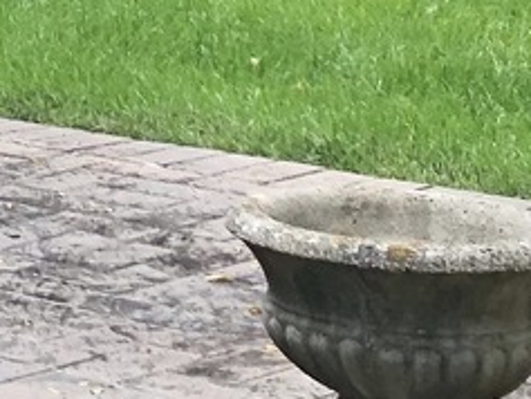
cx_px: -887
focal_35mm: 170
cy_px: -525
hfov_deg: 9.7
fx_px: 2609
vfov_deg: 8.1
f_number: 1.8
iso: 20
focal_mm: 4
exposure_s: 1/546
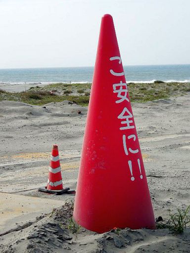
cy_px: 126
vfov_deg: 22.0
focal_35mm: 89
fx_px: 651
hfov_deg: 16.6
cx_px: 95
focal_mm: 16
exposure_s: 1/500
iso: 125
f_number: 4.6
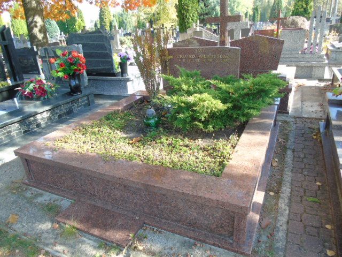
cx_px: 171
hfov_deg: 69.4
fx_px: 247
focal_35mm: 25
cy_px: 128
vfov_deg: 54.9
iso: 80
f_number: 3.4
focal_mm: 4.4
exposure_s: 1/60
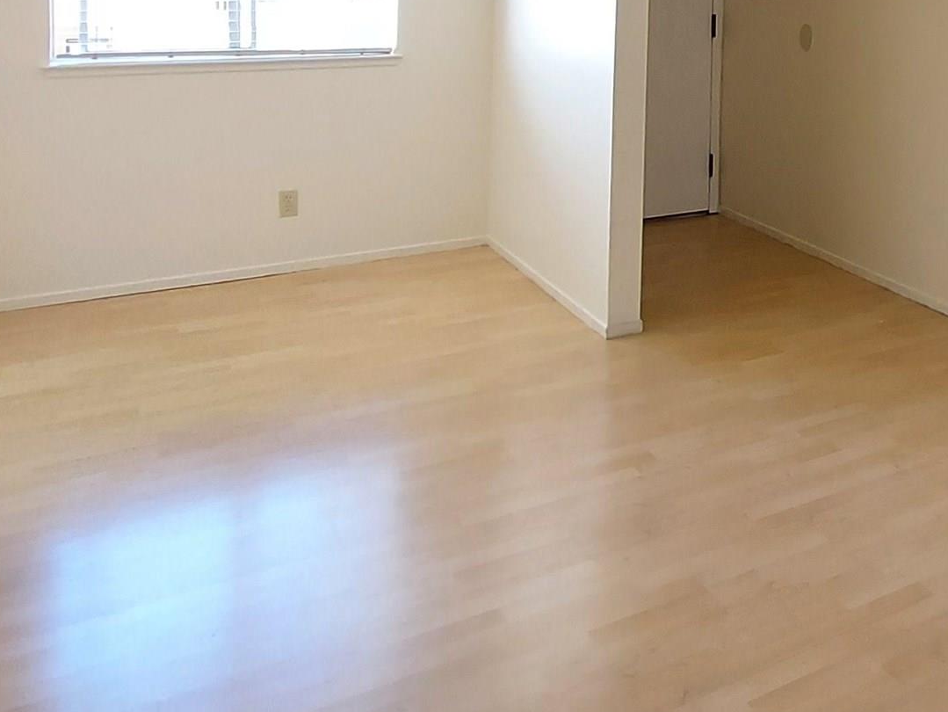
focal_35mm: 37
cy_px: 3
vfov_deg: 35.1
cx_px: 894
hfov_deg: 44.5
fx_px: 1014
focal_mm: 1.74
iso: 200
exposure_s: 1/60
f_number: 2.2
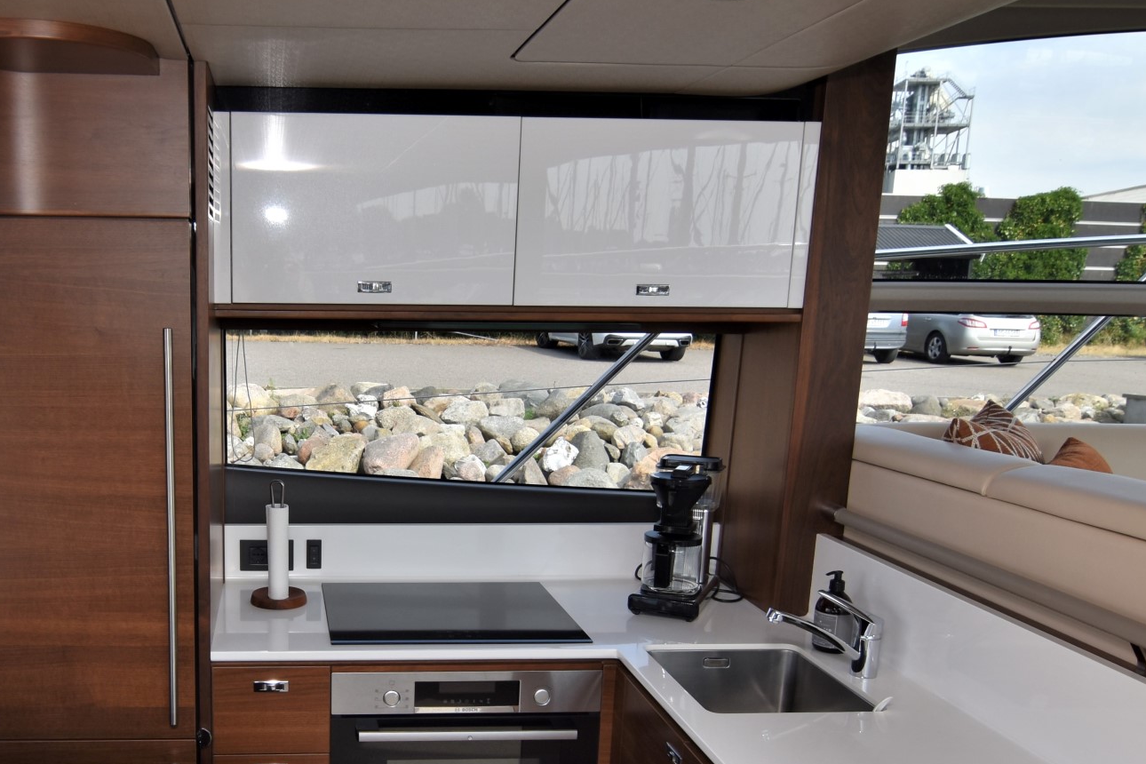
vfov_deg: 40.5
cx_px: 335
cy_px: 530
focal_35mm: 32
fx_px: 1018
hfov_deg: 56.8
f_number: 5.6
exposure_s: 1/125
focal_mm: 11
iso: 125
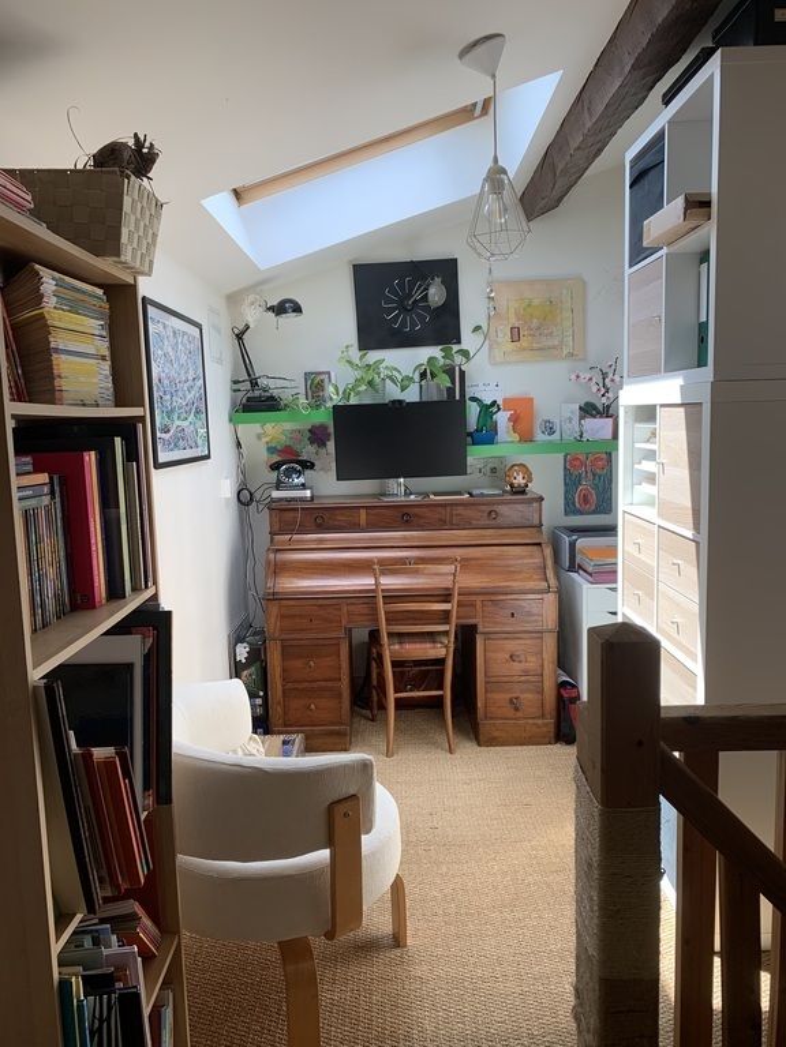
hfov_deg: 53.1
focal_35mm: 26
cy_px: 524
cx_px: 393
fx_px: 787
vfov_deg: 67.3
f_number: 1.8
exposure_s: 1/122
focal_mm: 4.25
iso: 32
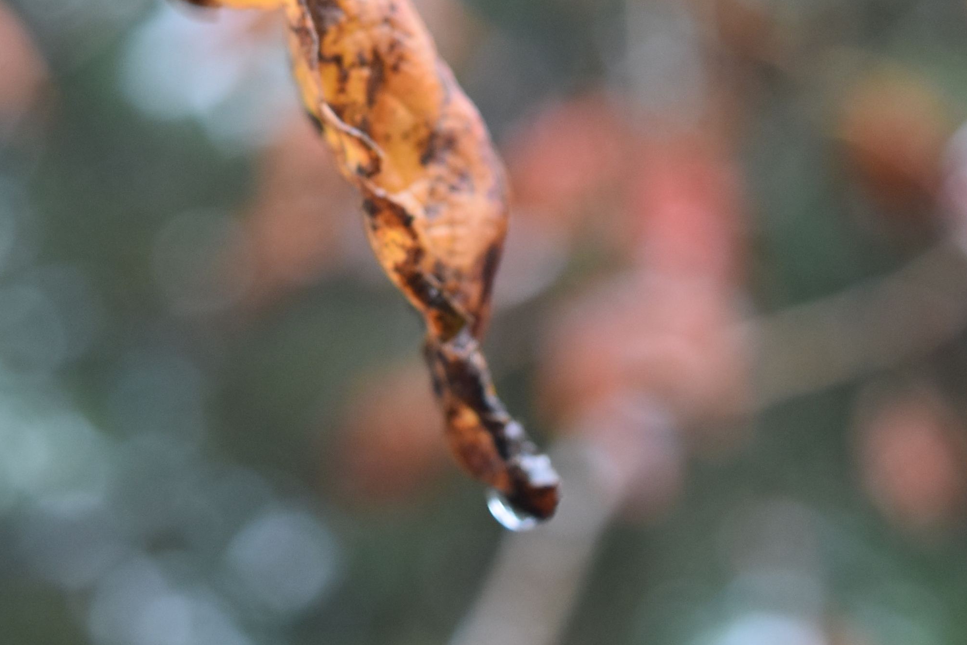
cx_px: 335
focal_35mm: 180
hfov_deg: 11.4
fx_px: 4834
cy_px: -141
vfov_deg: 7.6
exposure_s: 1/60
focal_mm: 40
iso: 640
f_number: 5
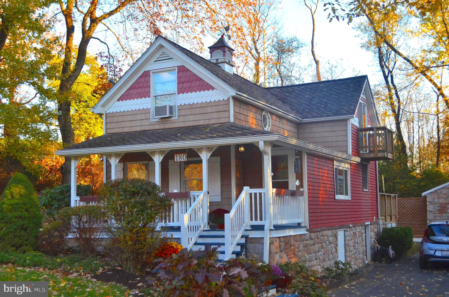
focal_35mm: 45
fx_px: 560
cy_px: 148
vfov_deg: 29.7
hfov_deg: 43.7
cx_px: 224
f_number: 5.6
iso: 400
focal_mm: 30
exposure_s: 1/125
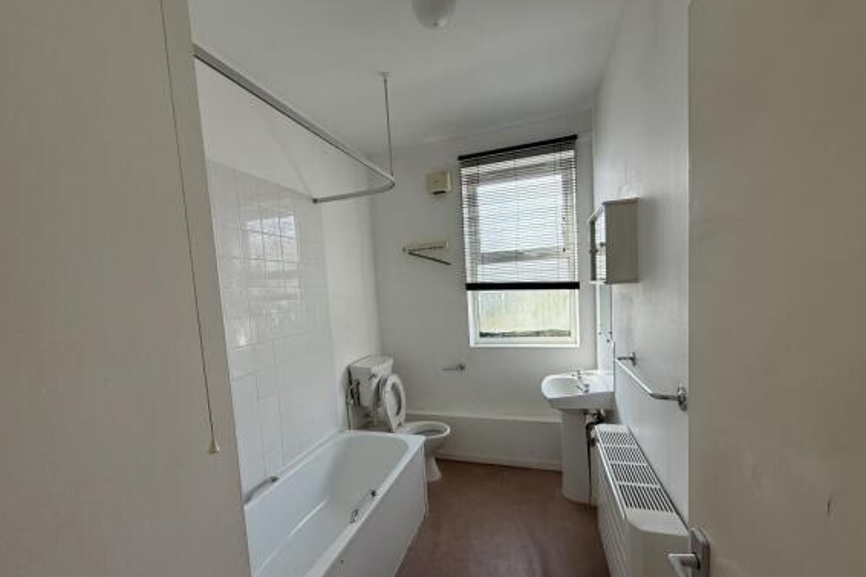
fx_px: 361
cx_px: 425
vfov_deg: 77.0
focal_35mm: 15
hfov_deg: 100.4
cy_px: 319
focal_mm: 2.22
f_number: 2.2
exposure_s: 1/264
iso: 64
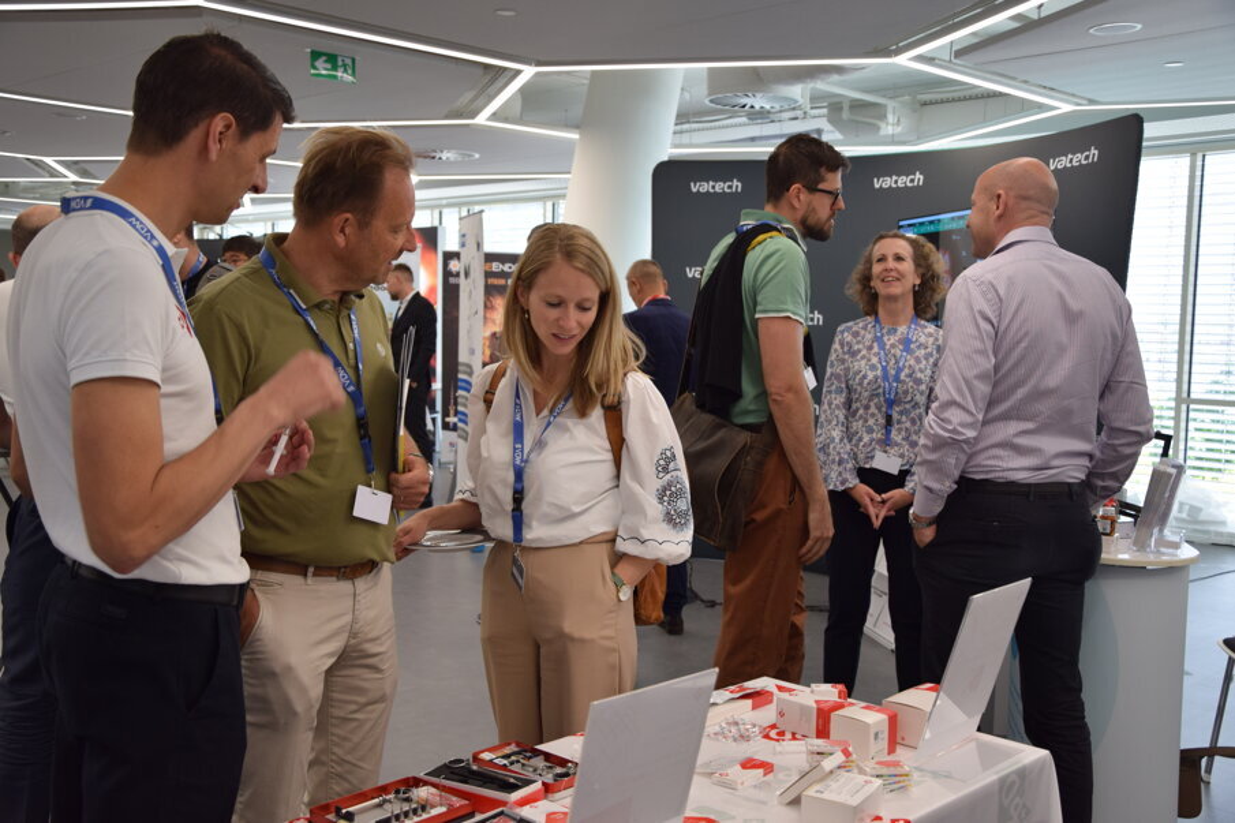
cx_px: 618
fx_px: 1286
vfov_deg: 35.5
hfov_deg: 51.3
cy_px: 412
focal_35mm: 38
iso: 400
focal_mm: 25
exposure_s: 1/100
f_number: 5
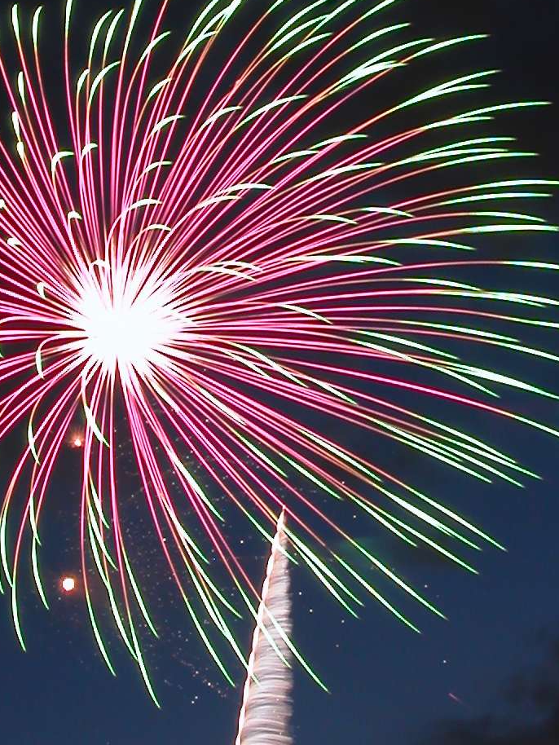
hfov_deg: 29.7
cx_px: 249
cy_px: 393
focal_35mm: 49
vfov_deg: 38.9
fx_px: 1055
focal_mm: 8.9
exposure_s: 8.64
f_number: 7.1
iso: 100
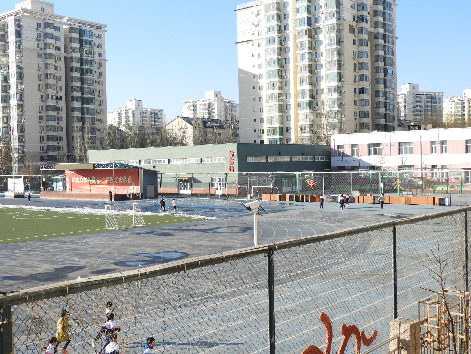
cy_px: 177
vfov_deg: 32.2
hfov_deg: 42.1
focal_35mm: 45
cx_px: 236
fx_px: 612
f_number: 4
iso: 100
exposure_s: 1/500
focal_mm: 8.1
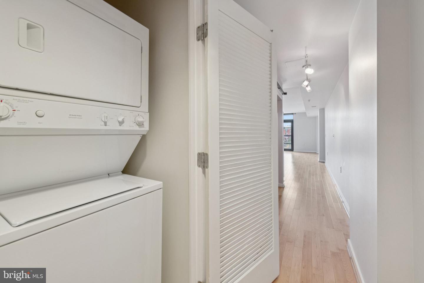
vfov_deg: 81.2
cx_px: 212
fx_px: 165
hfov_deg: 104.3
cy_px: 142
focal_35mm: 14
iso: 250
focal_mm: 14
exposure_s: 1/8
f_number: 9
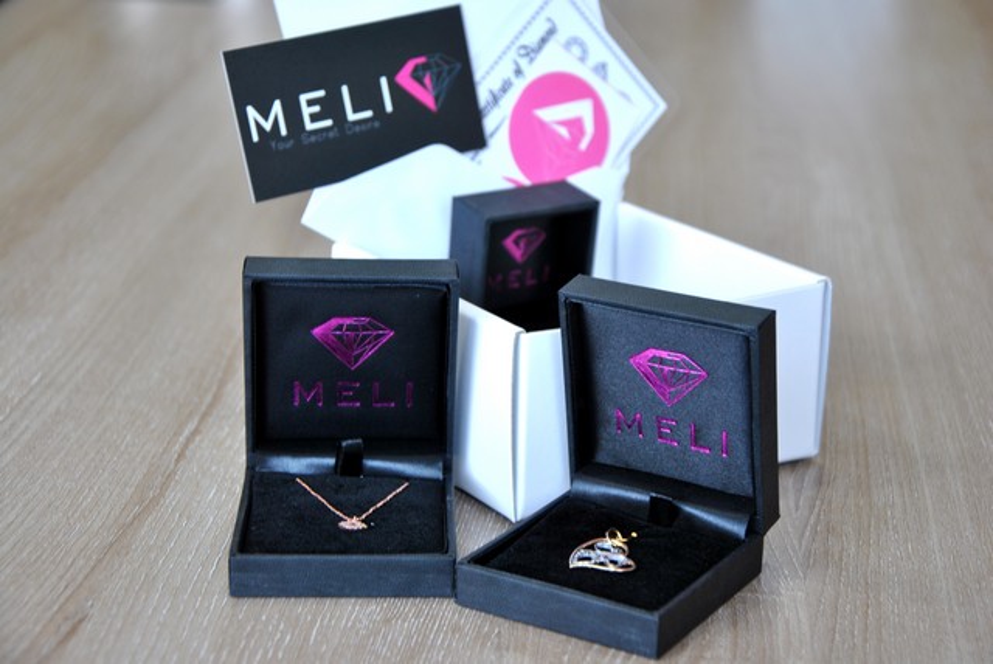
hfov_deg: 23.4
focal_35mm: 87
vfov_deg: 15.7
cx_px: 496
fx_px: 2402
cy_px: 332
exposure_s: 1/20
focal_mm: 58
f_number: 5
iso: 200
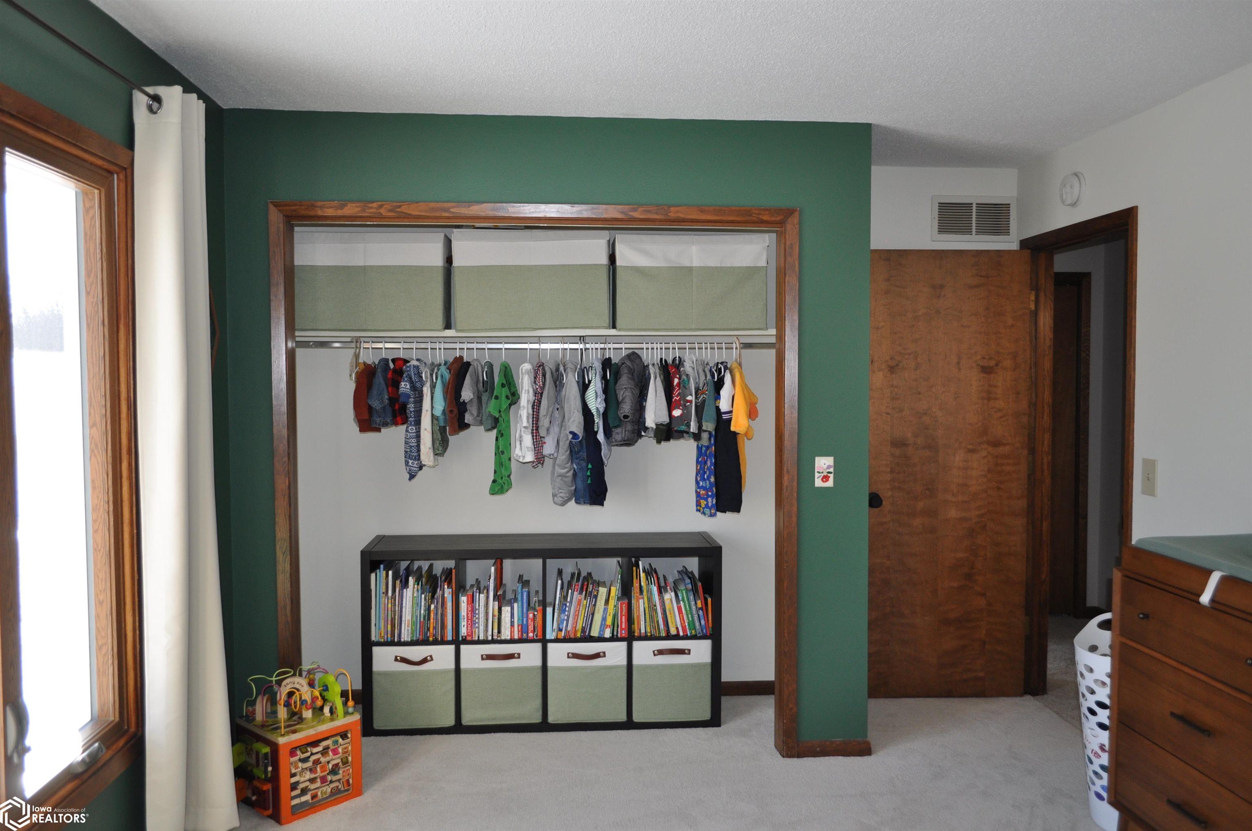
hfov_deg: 67.4
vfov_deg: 47.8
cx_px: 626
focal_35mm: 27
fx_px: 938
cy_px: 416
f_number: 3.5
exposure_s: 1/125
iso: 360
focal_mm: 18
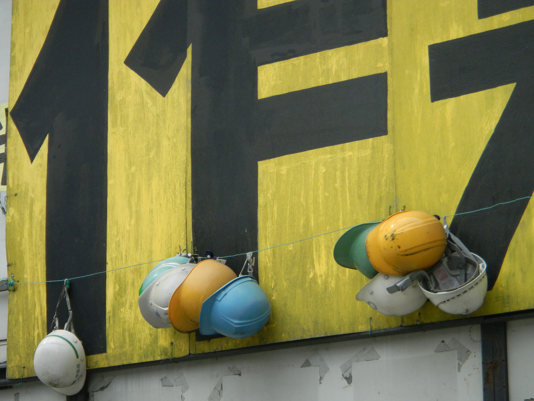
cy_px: 200
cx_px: 267
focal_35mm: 140
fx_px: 2160
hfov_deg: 14.1
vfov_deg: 10.6
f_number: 5.8
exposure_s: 1/133
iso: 200
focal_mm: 25
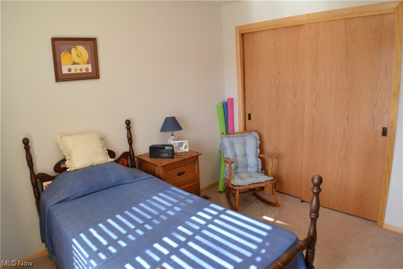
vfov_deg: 43.6
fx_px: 336
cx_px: 202
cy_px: 134
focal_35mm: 30
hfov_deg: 61.9
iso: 400
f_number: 4.5
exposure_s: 1/80
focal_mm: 20
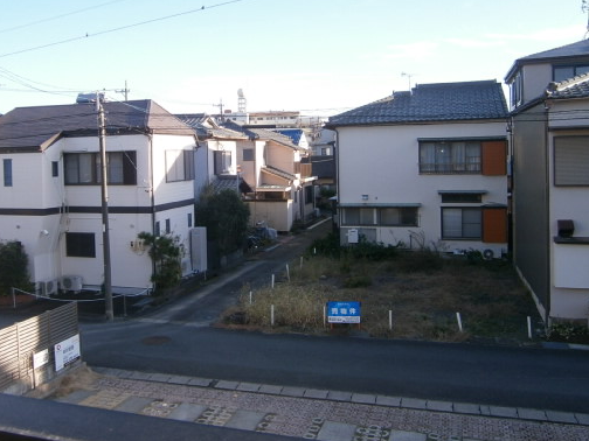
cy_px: 174
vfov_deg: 42.7
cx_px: 237
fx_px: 562
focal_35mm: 33
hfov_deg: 55.0
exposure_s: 1/320
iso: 80
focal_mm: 4.7
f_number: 2.8
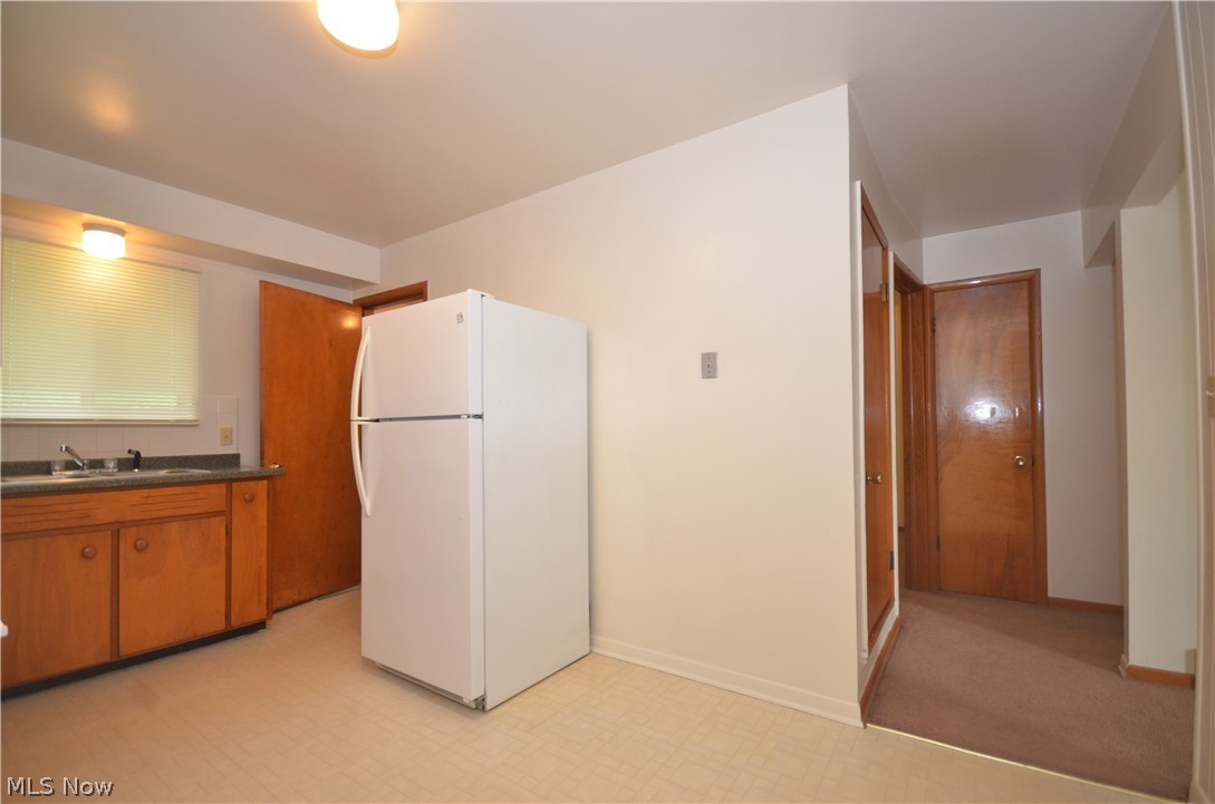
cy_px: 402
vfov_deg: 77.1
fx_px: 505
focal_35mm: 15
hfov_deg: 100.5
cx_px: 608
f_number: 4
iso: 800
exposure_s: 1/60
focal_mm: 10
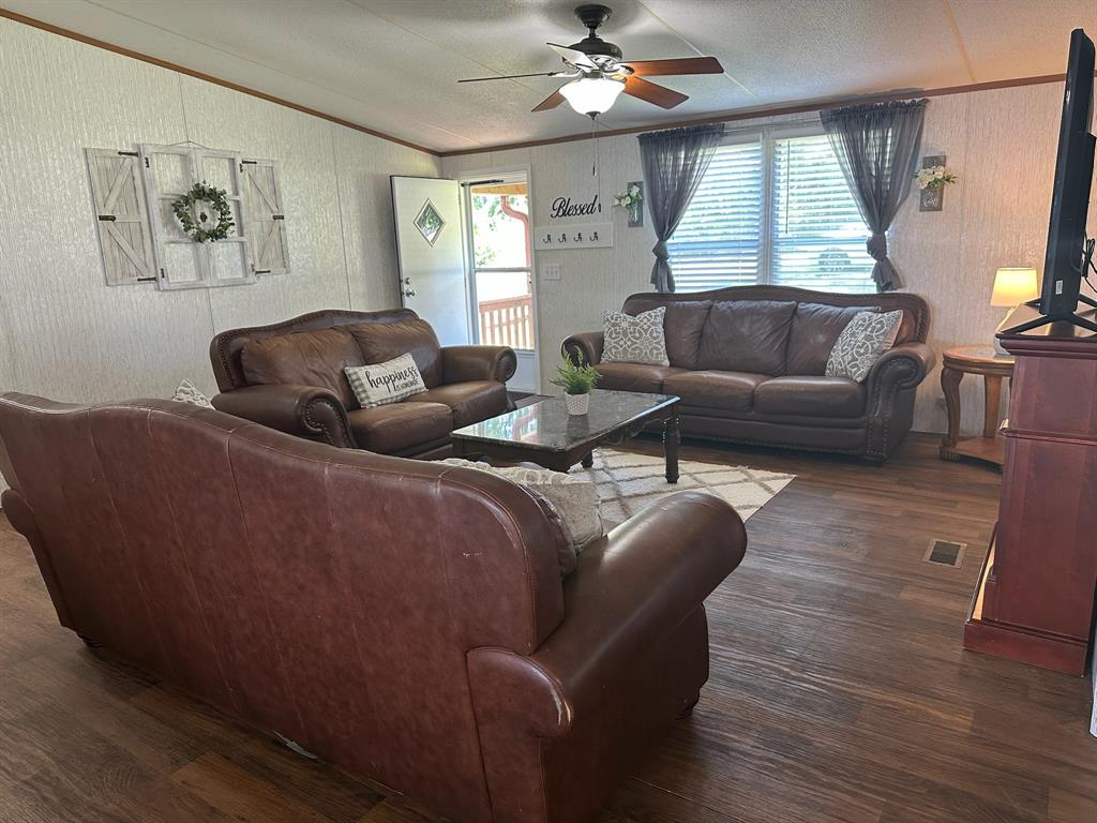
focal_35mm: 24
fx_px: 761
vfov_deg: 56.8
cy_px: 412
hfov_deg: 71.6
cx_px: 548
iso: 200
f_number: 1.78
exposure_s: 1/60
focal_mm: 6.86
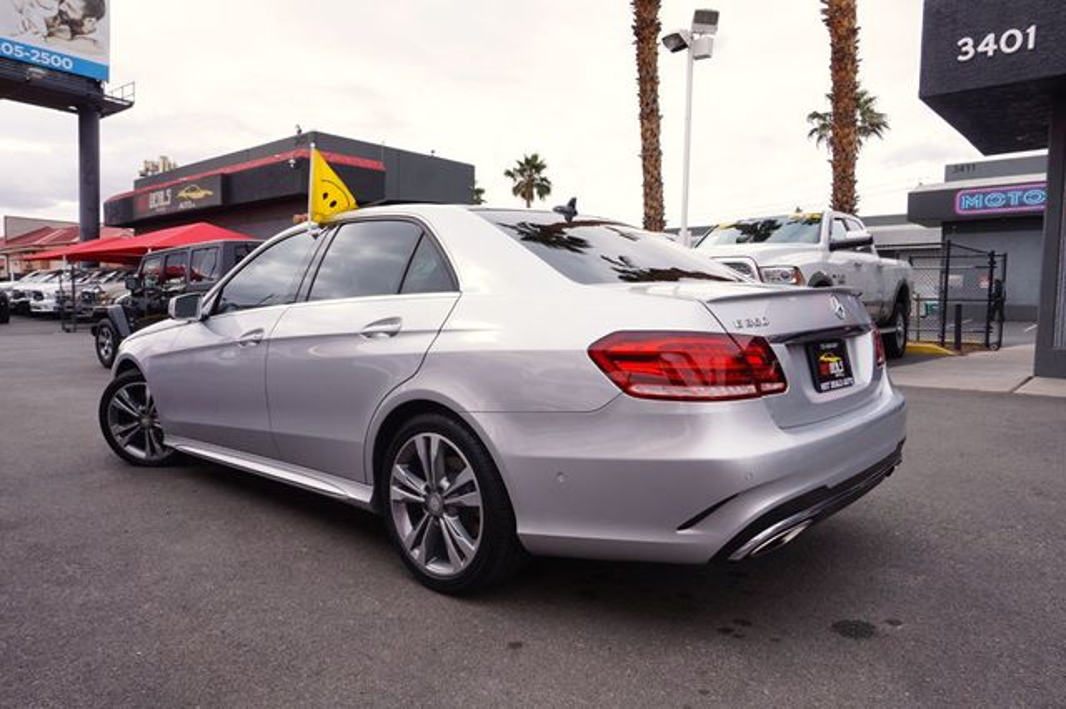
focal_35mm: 24
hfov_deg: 73.8
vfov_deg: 53.1
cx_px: 533
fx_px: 710
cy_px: 354
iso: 100
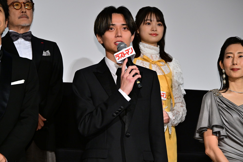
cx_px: 122
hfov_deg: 15.8
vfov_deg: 10.6
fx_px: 878
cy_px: 81
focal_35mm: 130
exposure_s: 1/200
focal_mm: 130
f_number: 6.3
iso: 3200
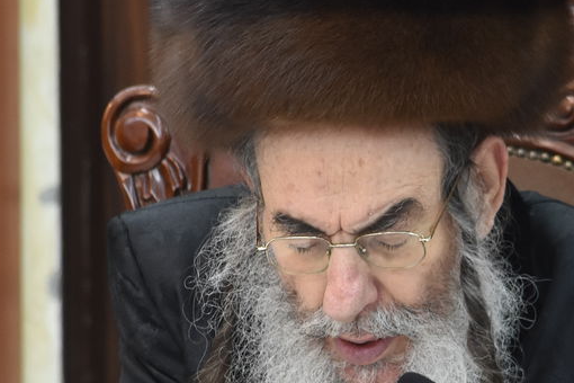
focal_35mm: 577
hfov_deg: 3.6
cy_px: 305
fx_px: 9199
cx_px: 355
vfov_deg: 2.4
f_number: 5.6
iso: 1250
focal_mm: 140
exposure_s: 1/100
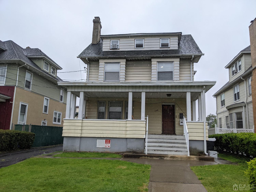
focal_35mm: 27
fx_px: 200
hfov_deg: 65.3
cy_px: 96
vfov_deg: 51.4
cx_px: 128
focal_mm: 4.44
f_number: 1.8
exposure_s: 1/1466
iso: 60
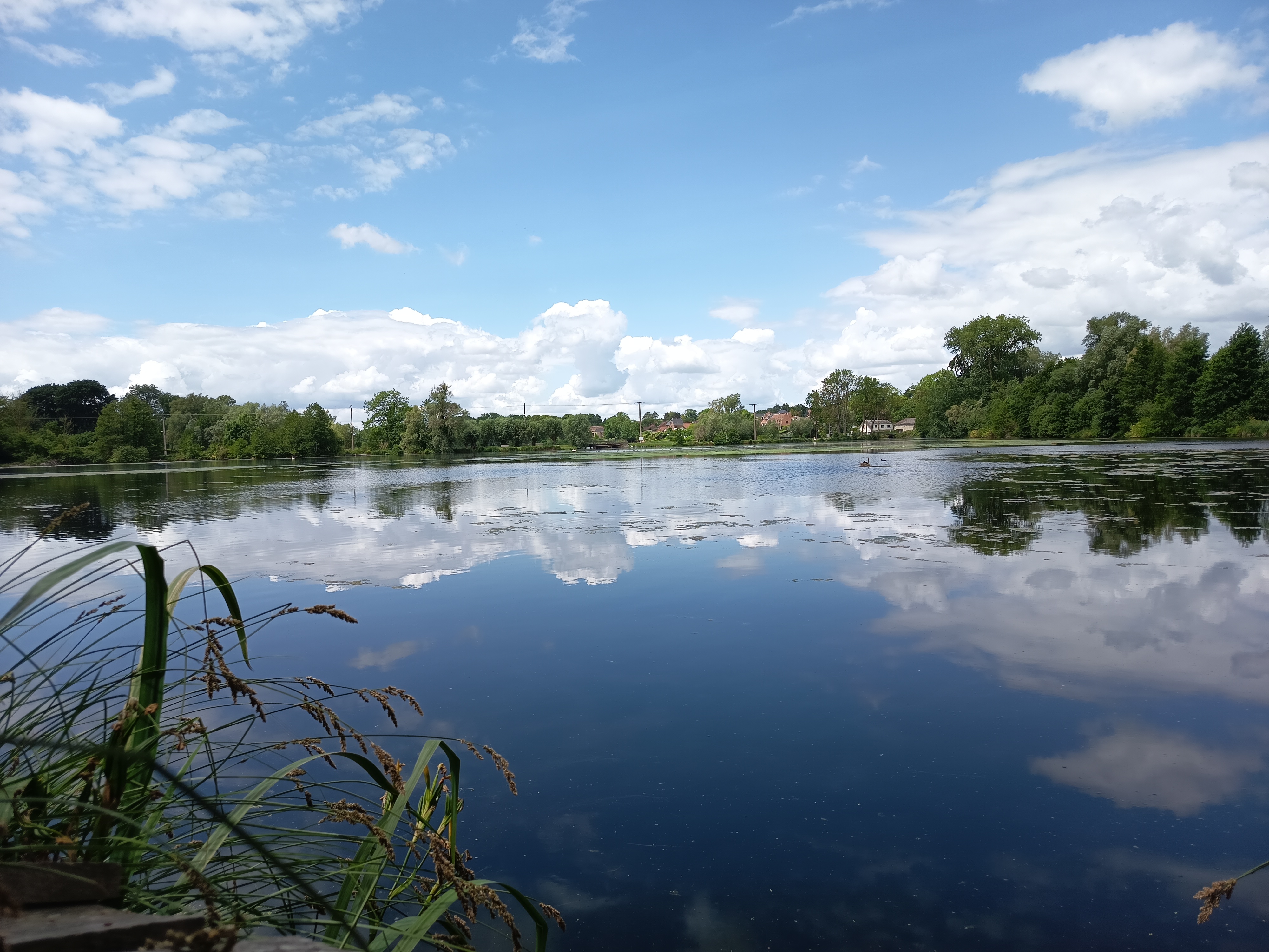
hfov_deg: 71.6
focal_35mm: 24
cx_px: 634
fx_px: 880
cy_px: 476
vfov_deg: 56.8
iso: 50
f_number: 1.7
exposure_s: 1/481
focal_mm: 5.24
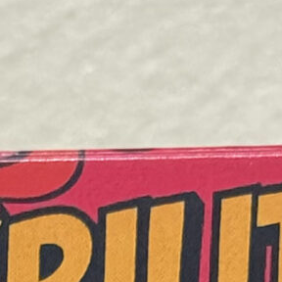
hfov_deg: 4.6
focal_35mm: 377
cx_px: -125
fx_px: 3475
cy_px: 643
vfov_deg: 4.6
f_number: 1.78
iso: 640
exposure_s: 1/30
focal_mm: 6.76
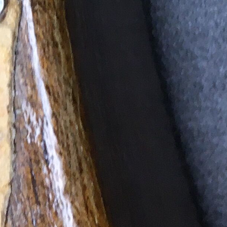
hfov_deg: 9.9
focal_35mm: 169
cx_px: -163
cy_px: -122
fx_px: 1254
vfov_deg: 10.0
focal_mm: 4.15
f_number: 2.2
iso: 25
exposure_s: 1/33
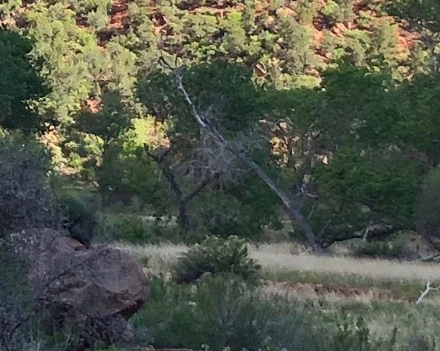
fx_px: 2669
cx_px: -122
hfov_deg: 9.3
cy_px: -224
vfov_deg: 7.4
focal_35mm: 205
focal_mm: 3.99
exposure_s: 1/558
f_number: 1.8
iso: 20
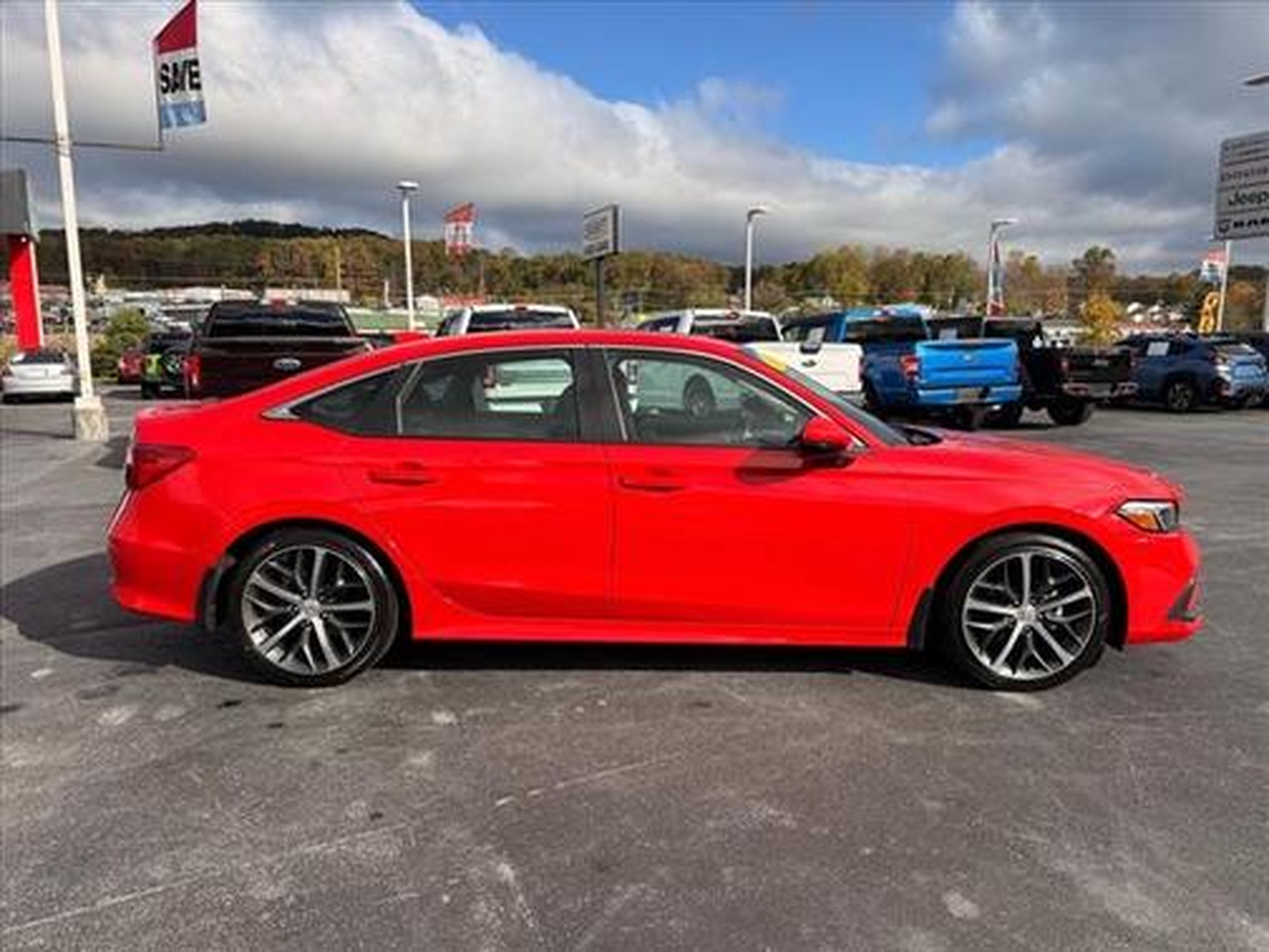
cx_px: 634
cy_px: 476
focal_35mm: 24
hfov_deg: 71.6
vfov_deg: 56.8
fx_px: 880
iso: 80
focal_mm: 6.76
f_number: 1.78
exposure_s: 1/3279
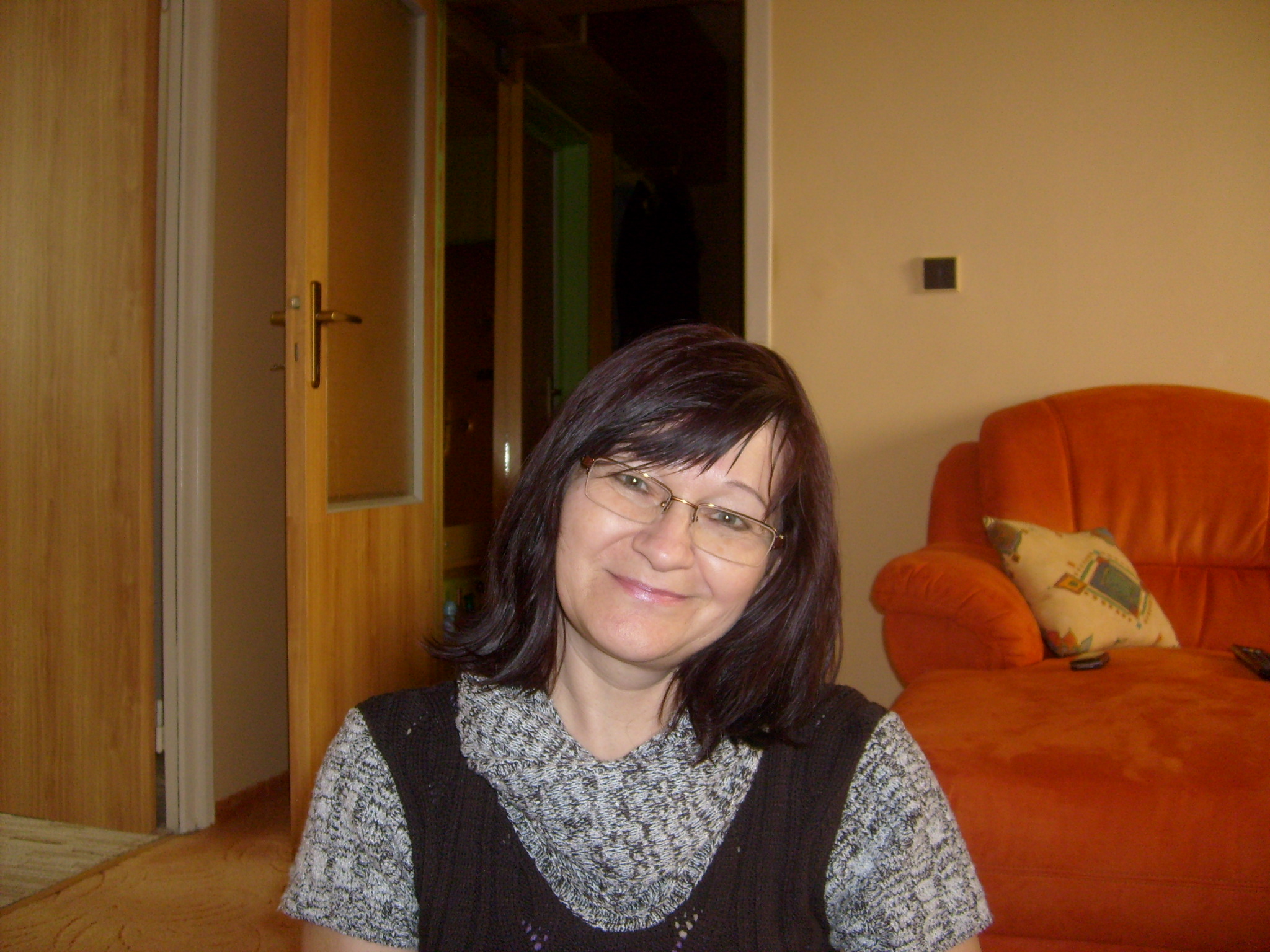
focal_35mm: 35
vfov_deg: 40.7
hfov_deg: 52.6
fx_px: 1284
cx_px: 635
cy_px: 476
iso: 100
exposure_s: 1/45
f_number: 2.8
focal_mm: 5.8
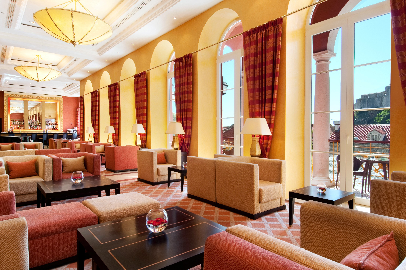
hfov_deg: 81.3
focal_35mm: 21
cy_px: 135
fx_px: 237
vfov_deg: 59.4
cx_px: 203
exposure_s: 1/10
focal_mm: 14
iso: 200
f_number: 11
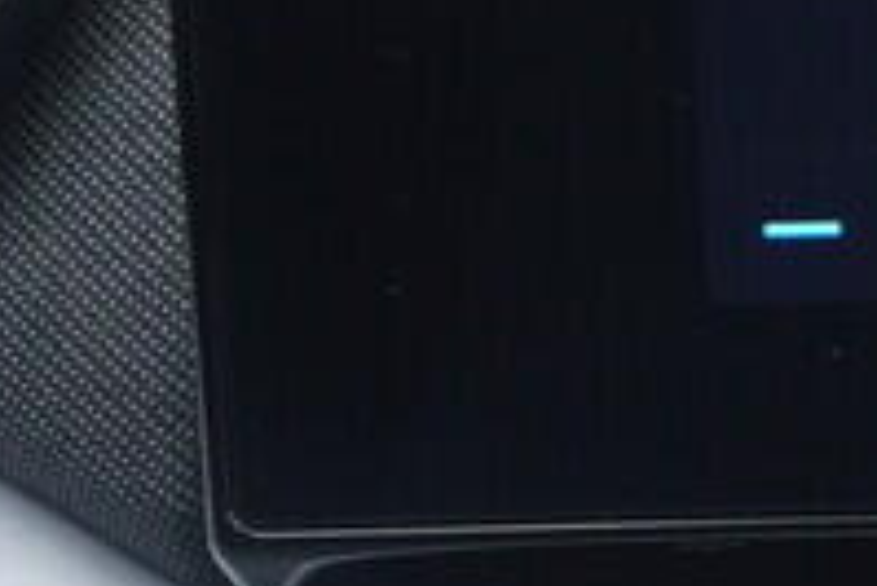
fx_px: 4510
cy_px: -275
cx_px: 1855
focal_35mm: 185
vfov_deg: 7.3
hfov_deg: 10.1
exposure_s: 1/40
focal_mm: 24
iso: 200
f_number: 2.8
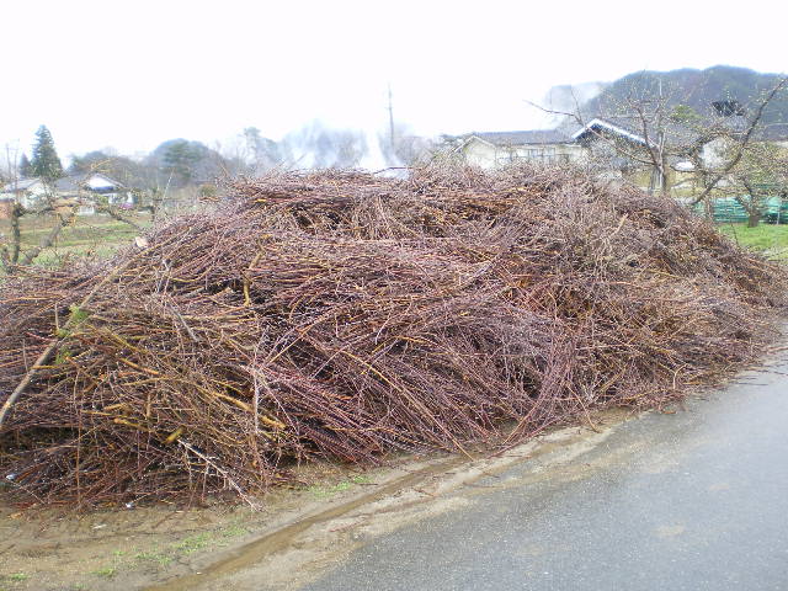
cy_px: 296
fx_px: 865
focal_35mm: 38
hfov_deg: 49.0
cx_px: 394
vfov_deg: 37.7
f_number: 3.1
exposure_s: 1/50
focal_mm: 6.3
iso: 64
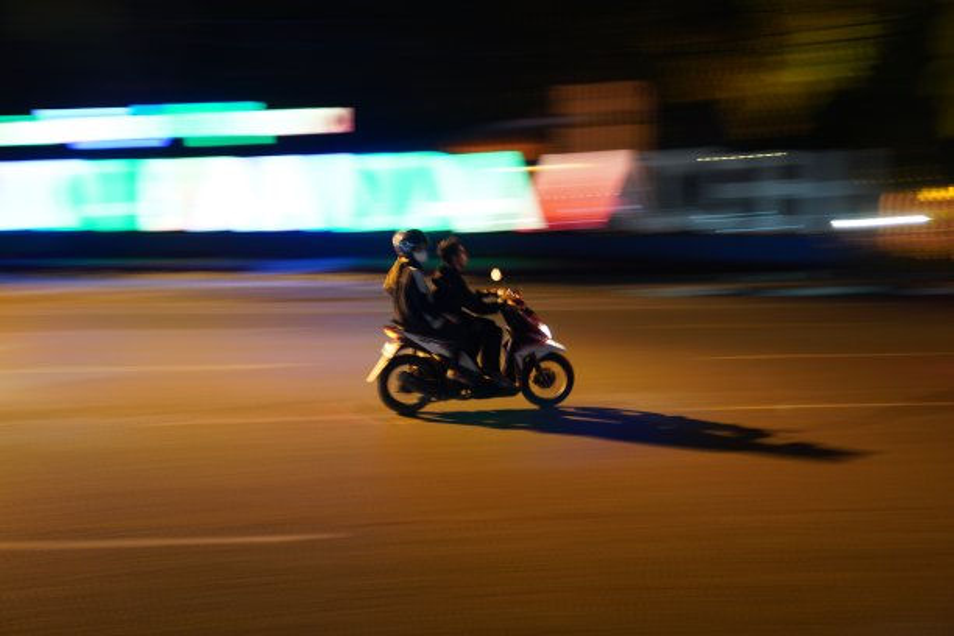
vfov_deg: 25.8
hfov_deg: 37.9
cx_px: 477
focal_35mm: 52
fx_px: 1391
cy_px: 318
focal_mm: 35
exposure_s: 1/10
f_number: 2
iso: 500
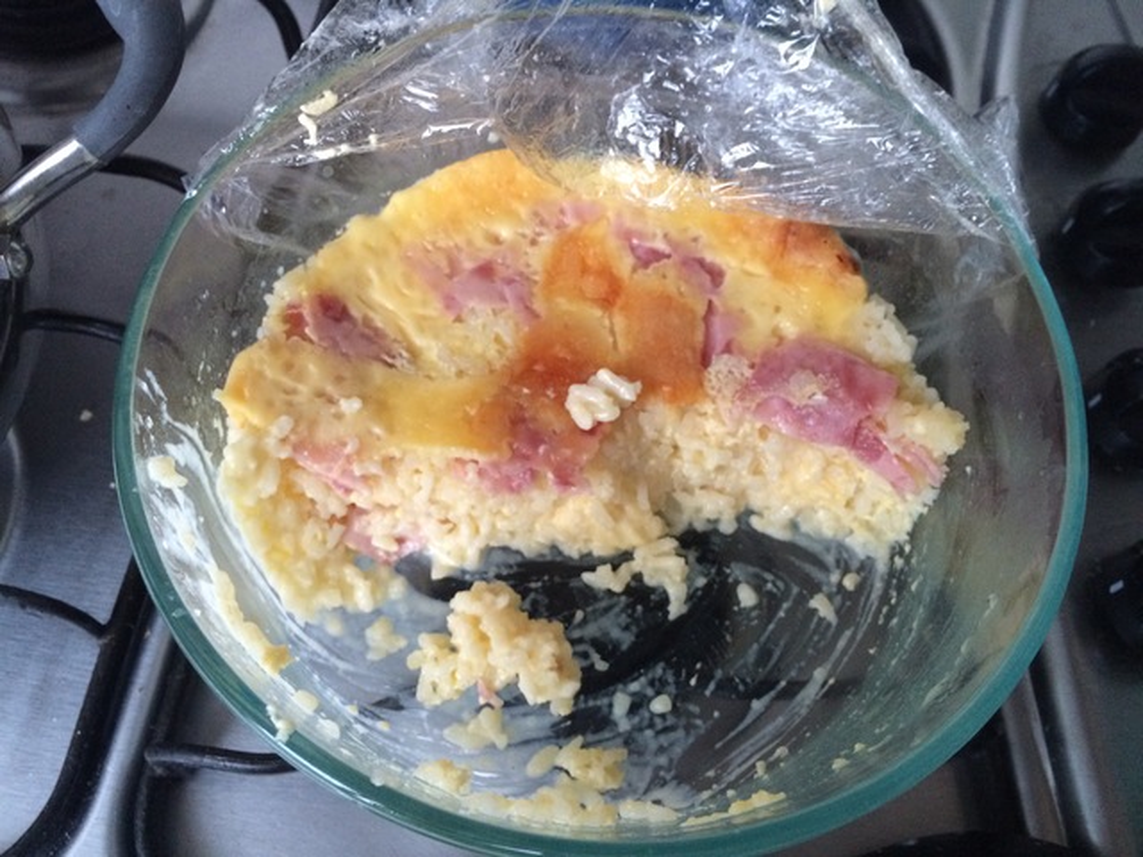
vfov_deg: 48.2
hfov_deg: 61.7
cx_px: 572
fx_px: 958
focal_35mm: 29
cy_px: 428
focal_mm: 4.15
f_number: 2.2
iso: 250
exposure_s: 1/17
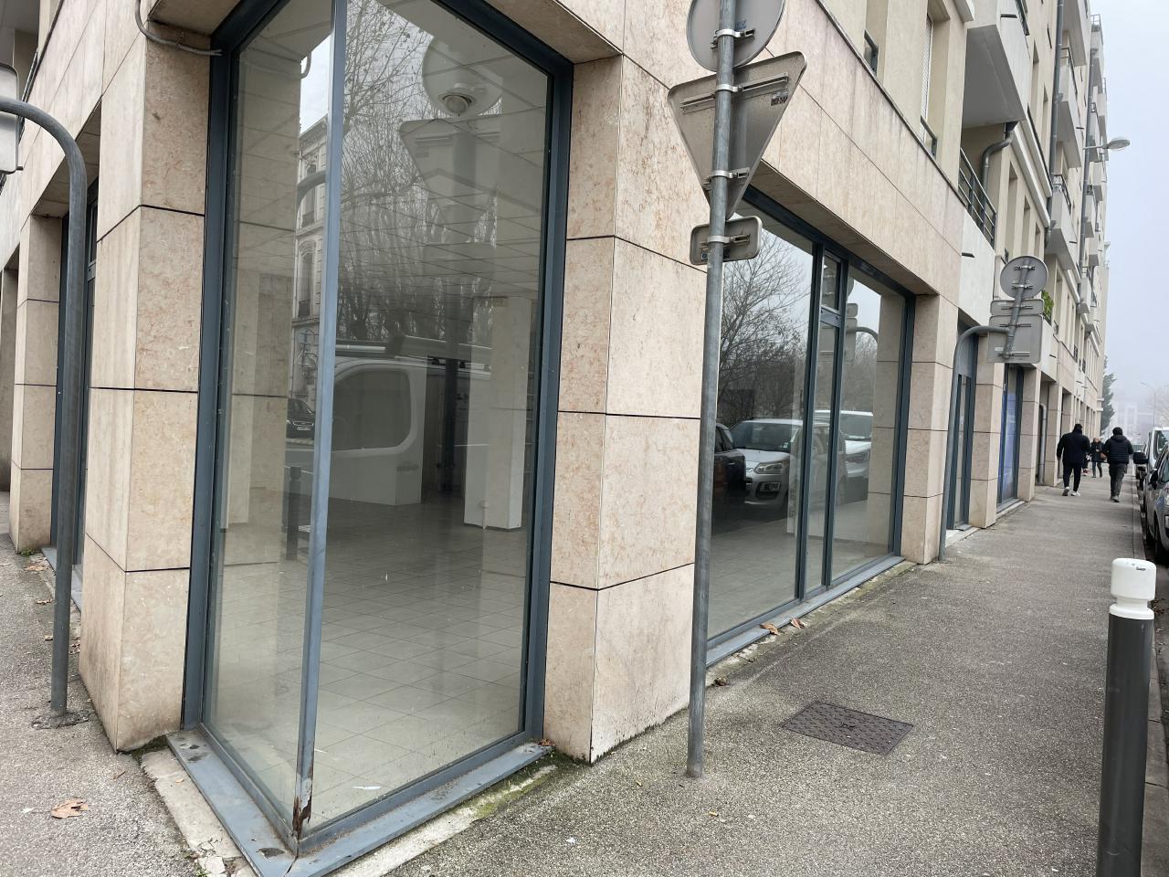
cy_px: 438
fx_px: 878
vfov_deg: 53.1
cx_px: 584
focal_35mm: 26
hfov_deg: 67.3
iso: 32
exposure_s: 1/306
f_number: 1.6
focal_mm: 4.2
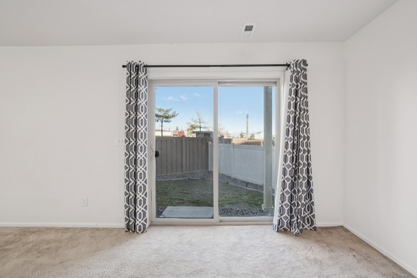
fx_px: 174
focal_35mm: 15
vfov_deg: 77.3
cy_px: 139
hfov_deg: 100.4
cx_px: 208
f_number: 8
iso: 400
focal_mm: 10
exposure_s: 1/50
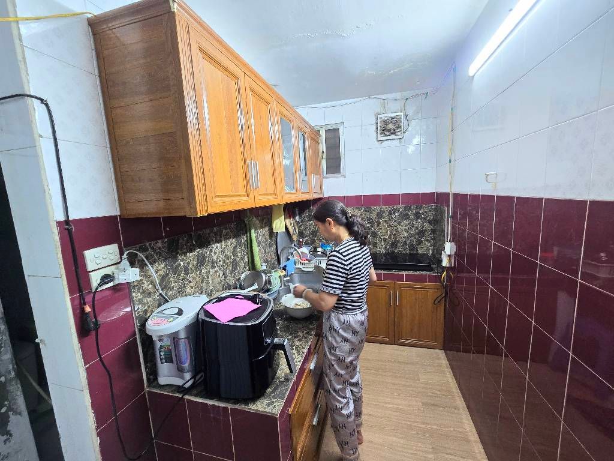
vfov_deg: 89.9
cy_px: 230
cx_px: 307
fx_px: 231
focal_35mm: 13
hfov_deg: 106.2
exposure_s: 1/53
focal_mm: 2.2
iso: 160
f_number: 2.2
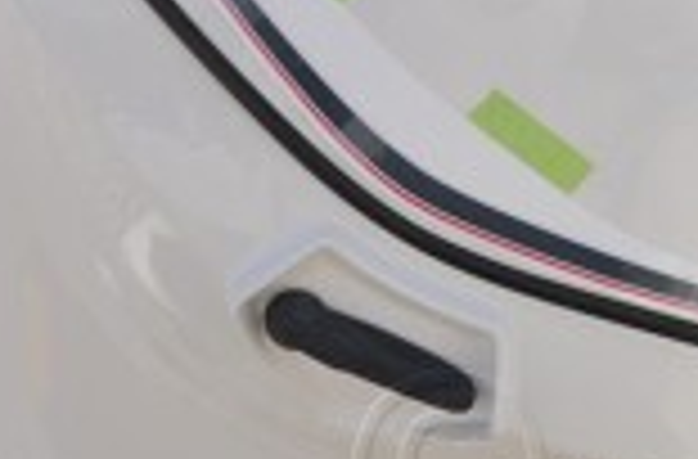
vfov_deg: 12.8
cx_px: 450
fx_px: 2047
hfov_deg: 19.3
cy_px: 176
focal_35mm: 106
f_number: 10
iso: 200
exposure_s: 1/400
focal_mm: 26
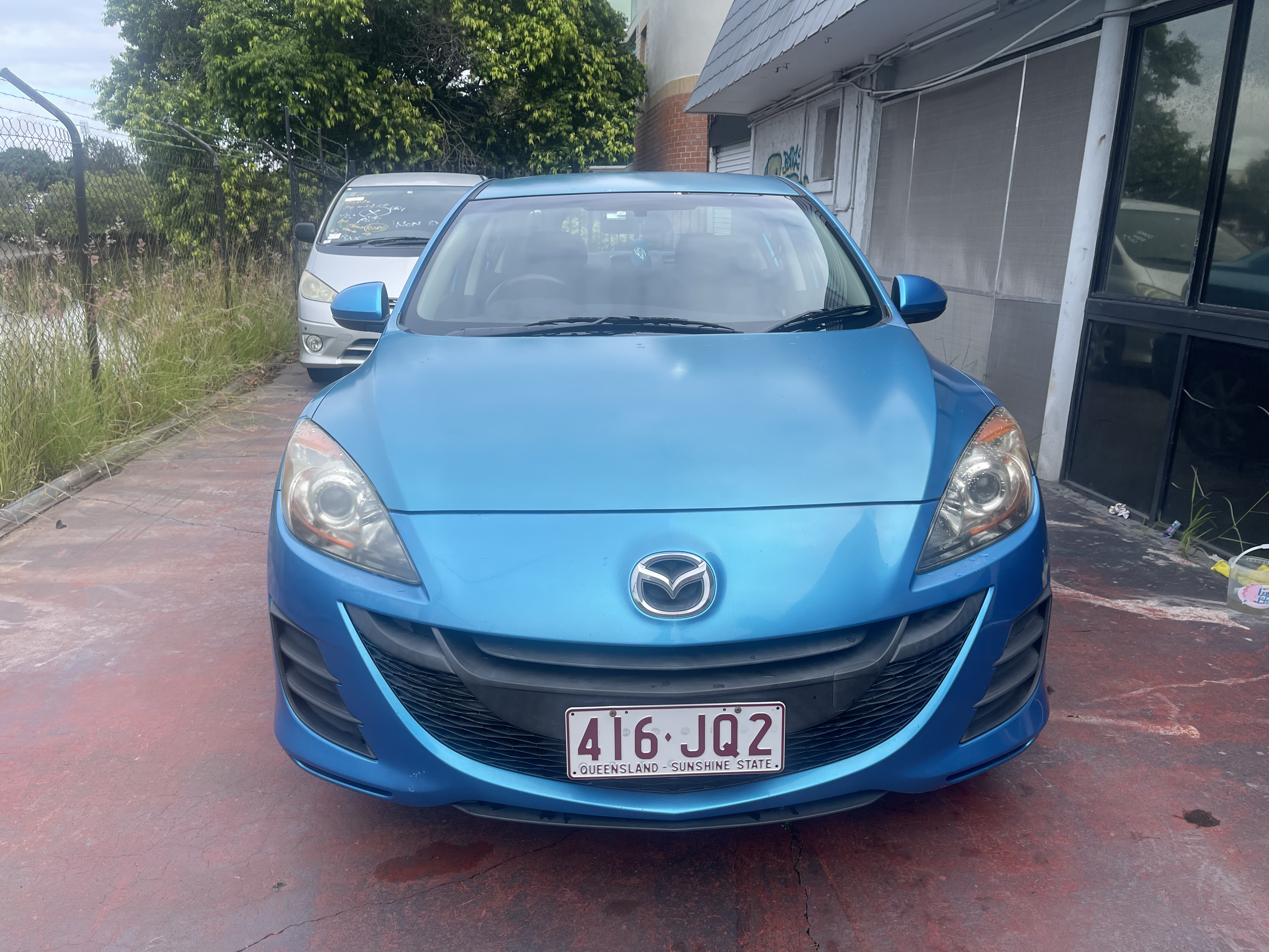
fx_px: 916
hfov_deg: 69.4
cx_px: 634
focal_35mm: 25
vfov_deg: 54.9
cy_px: 476
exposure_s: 1/1353
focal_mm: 5.1
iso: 32
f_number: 1.6
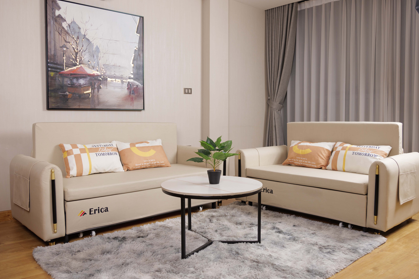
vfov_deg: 43.6
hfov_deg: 61.9
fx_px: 349
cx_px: 216
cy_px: 136
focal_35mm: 30
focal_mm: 29
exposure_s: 1/100
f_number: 4
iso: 400
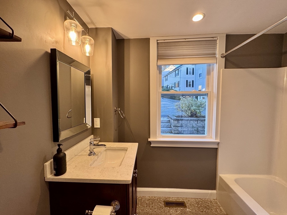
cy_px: 108
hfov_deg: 102.1
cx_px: 144
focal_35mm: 14
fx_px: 116
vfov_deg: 85.7
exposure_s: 1/120
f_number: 2.2
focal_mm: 2.22
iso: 160
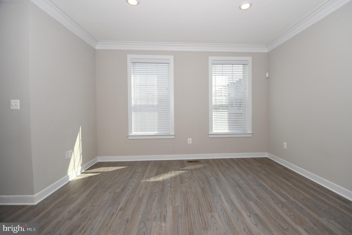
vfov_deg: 77.3
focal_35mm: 15
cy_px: 118
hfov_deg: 100.4
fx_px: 147
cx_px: 176
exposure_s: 1/200
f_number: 4.5
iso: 100
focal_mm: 10
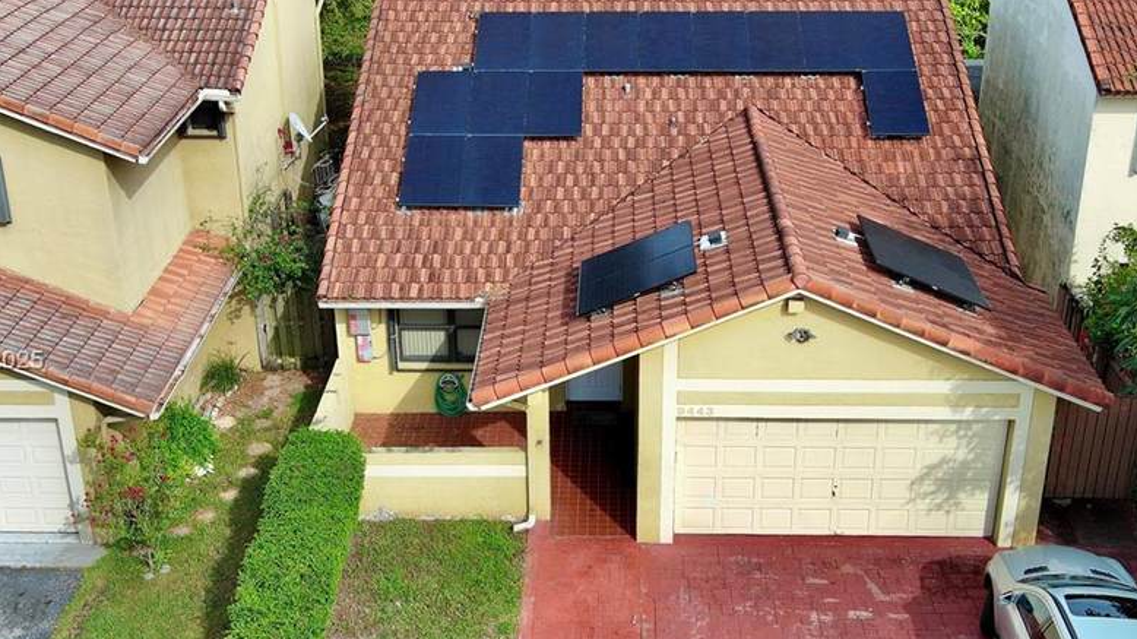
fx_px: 1507
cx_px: 605
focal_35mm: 50
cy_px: 362
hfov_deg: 41.3
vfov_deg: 23.9
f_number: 2.8
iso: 100
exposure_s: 1/668
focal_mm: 10.57
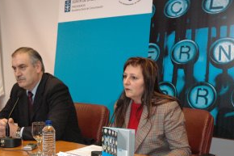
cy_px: 88
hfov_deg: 32.0
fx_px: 407
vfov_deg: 21.6
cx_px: 94
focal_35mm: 63
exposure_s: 1/200
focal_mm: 31
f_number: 5
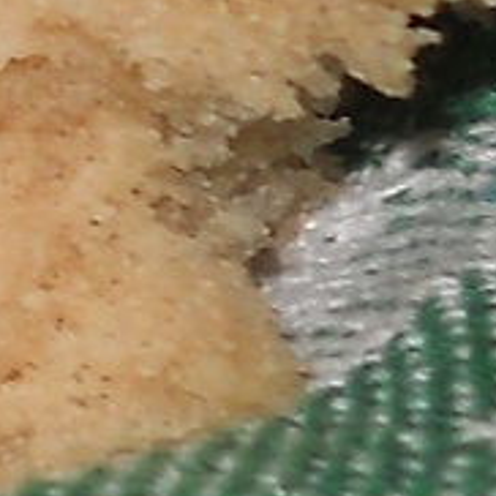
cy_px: -484
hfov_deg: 4.5
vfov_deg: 4.8
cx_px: -1488
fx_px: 5787
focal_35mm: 357
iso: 80
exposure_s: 1/30
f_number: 5.5
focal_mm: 6.72
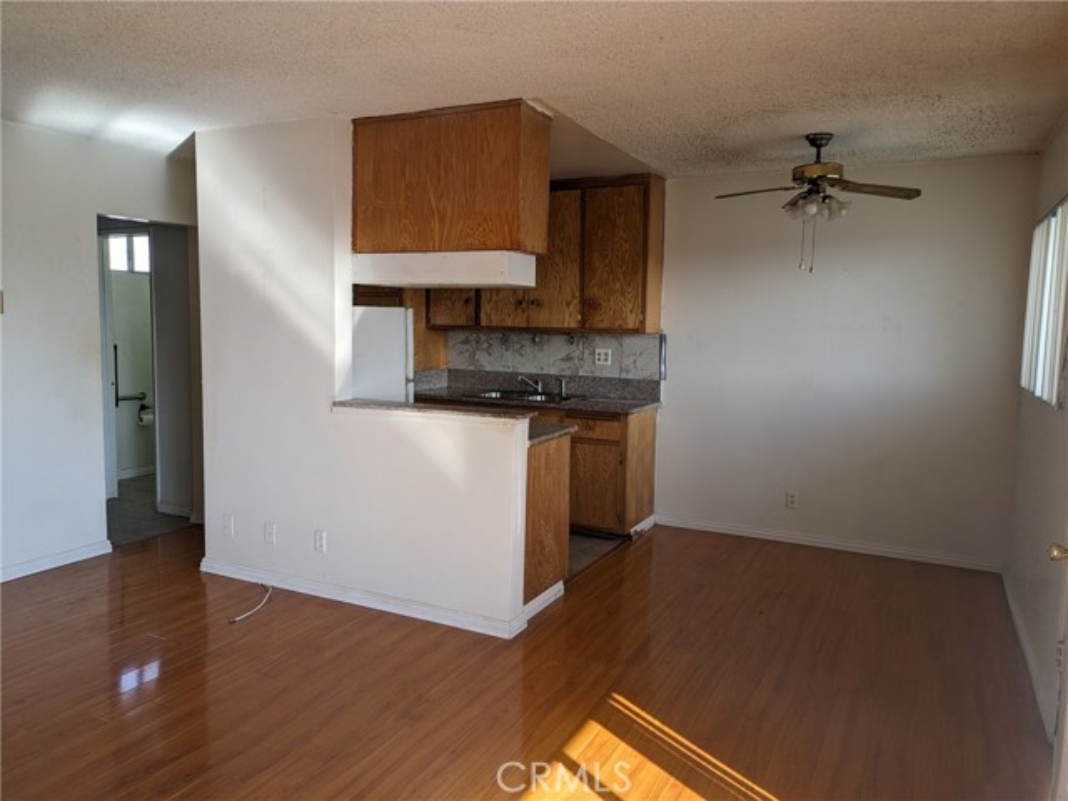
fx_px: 771
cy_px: 400
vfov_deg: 54.9
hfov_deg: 69.4
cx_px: 534
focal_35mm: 25
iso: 47
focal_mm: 5.43
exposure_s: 1/340
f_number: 1.89
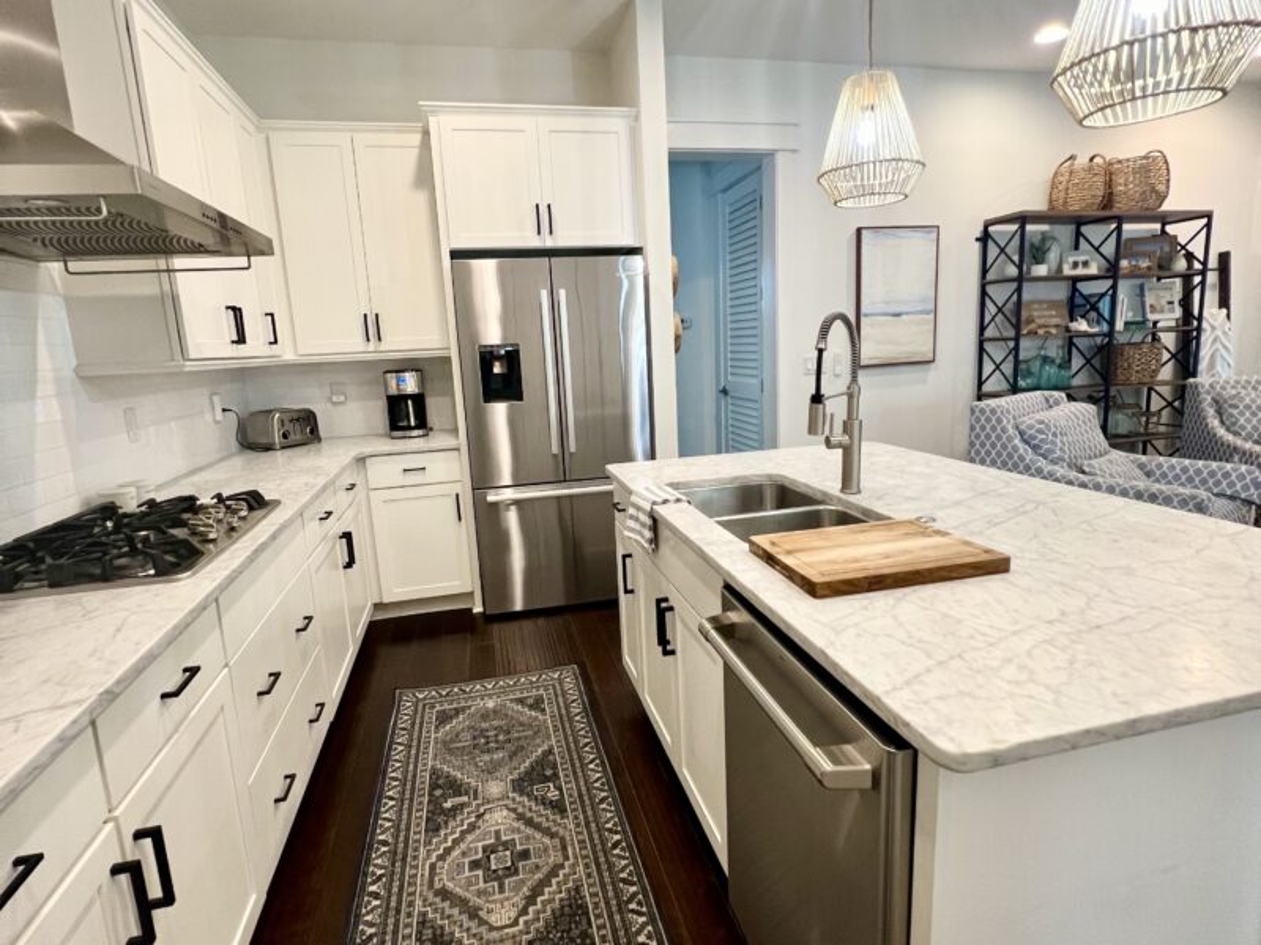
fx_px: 474
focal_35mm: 13
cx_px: 630
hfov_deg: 106.2
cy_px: 472
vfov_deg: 89.9
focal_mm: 1.57
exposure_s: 1/60
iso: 200
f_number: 1.8
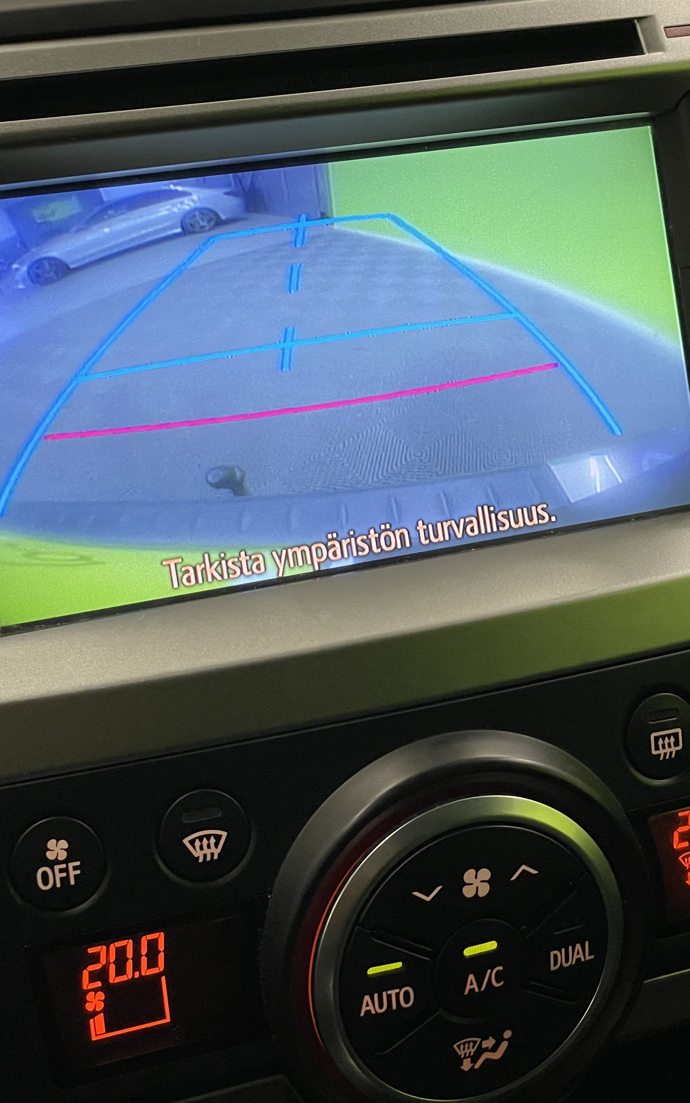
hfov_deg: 17.6
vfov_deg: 27.8
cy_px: 548
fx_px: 2226
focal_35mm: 74
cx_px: 288
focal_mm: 6
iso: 125
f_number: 2
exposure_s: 1/100
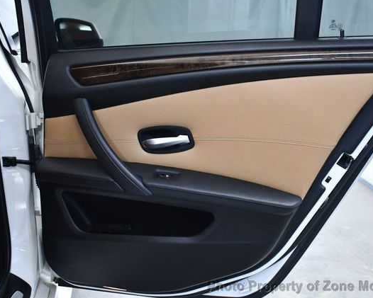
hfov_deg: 38.8
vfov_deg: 31.5
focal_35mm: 48
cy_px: 149
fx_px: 530
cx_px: 199
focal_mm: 21
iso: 3200
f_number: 3.8
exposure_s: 1/100
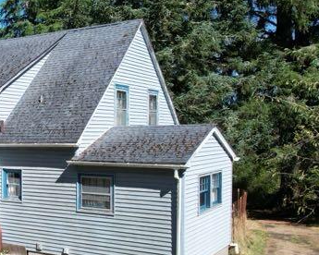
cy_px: 151
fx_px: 500
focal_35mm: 53
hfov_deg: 32.7
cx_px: 6
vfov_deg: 28.6
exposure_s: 1/1500
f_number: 2.8
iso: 110
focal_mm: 8.38
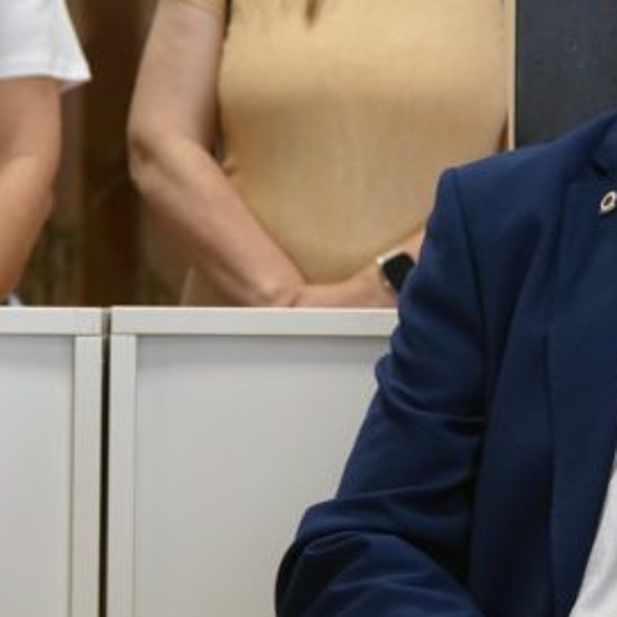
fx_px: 5203
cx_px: 649
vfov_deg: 6.8
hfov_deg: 6.8
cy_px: 194
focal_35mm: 258
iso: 800
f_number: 4
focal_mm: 42.08
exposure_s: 1/80
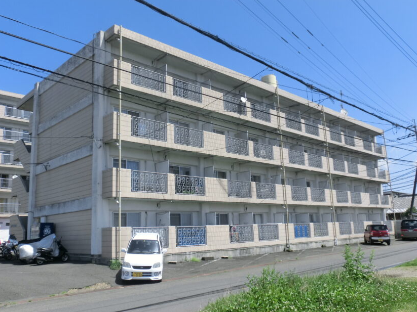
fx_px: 373
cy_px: 159
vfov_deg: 45.4
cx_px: 204
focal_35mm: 31
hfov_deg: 58.4
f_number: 3.7
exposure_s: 1/800
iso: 80
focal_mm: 5.3
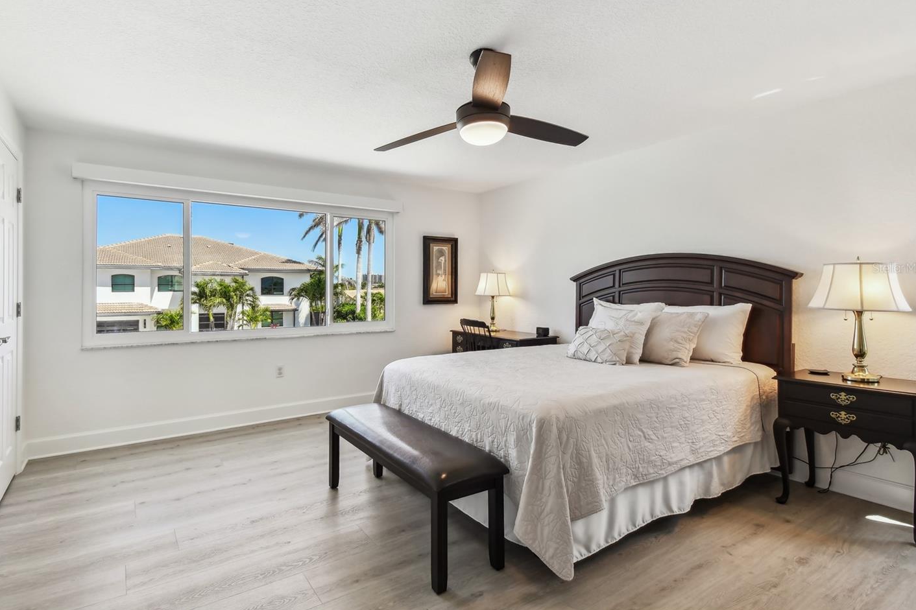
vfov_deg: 70.2
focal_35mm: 17
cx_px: 411
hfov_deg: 93.0
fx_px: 432
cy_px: 268
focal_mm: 10
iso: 100
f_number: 7.1
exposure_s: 1/60
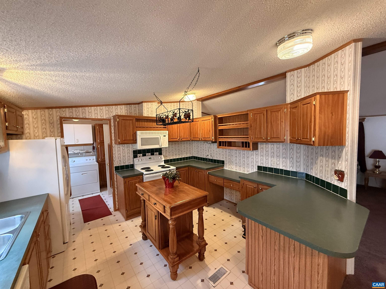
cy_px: 144
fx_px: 156
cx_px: 193
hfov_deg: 102.1
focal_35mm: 14
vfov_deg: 85.7
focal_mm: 2.22
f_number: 2.2
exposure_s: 1/60
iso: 400
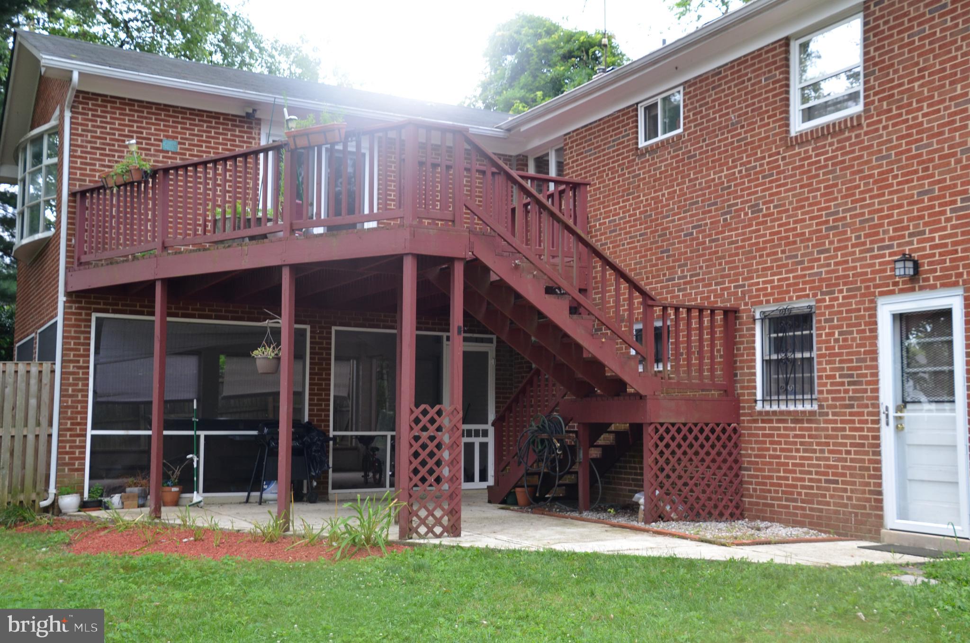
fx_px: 1049
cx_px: 485
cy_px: 322
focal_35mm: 39
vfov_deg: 34.1
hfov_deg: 49.6
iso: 400
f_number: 5.6
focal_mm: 26
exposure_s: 1/125
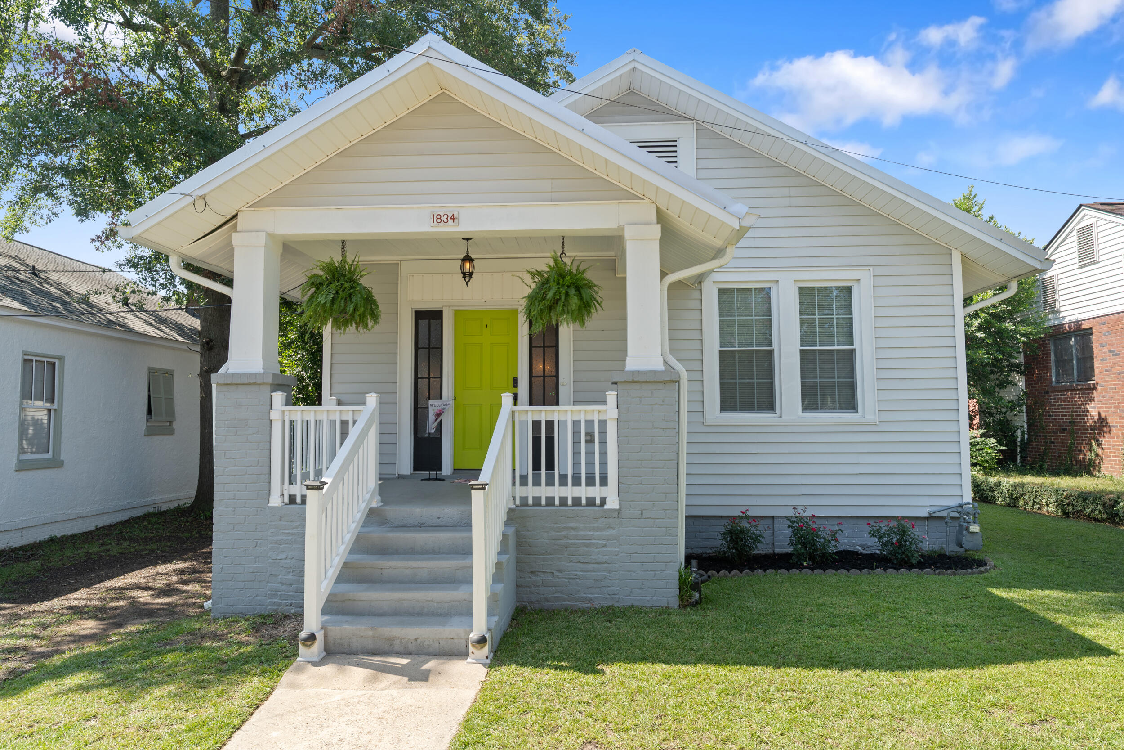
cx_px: 562
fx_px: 718
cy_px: 375
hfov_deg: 76.1
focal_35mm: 23
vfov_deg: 55.1
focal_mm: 23
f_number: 8
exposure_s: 1/30
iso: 200
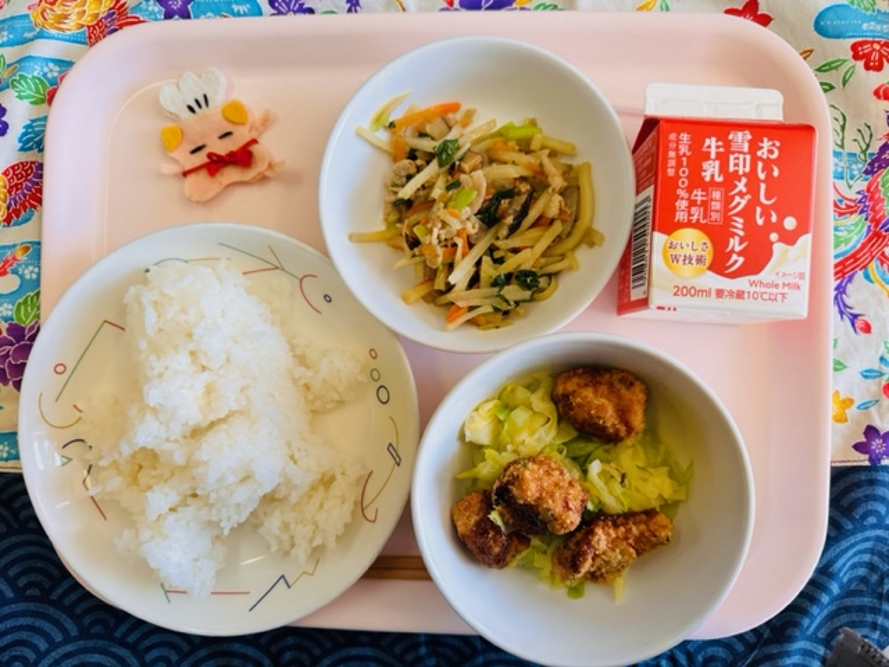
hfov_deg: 71.6
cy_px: 334
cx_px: 444
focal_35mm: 24
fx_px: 616
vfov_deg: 56.8
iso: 64
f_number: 1.78
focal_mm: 6.86
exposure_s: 1/193
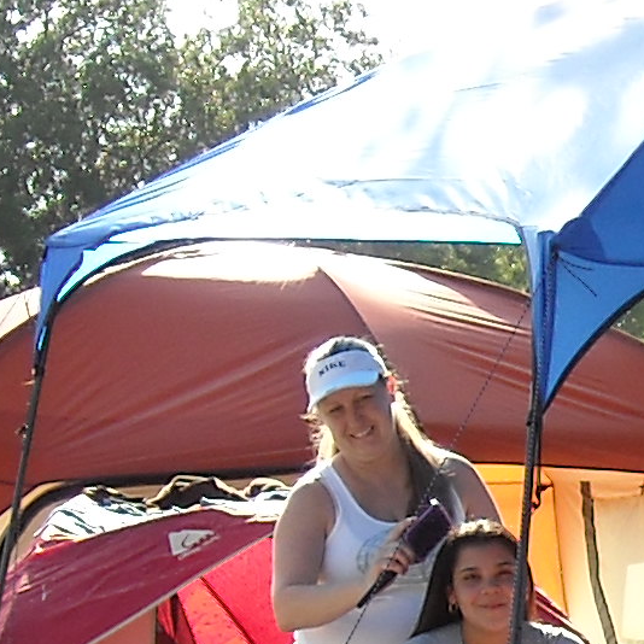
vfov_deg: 9.7
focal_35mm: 178
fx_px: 3747
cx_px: 968
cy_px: 719
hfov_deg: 9.5
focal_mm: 5.7
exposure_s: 1/369
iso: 64
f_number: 2.8
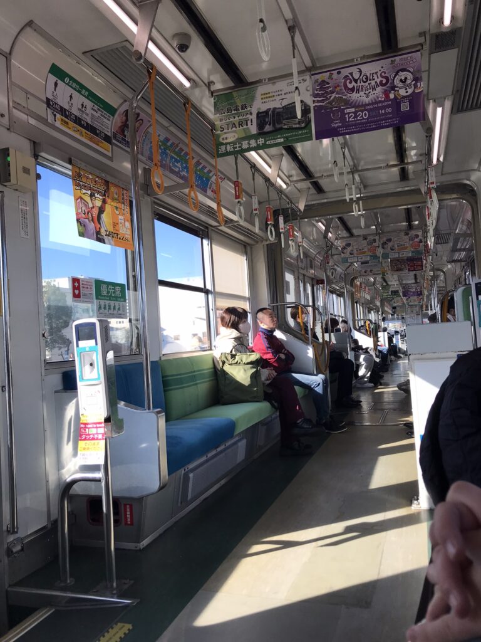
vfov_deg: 63.4
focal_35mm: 28
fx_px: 519
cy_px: 321
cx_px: 240
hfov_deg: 49.7
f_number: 1.8
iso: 20
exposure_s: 1/704
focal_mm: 3.99
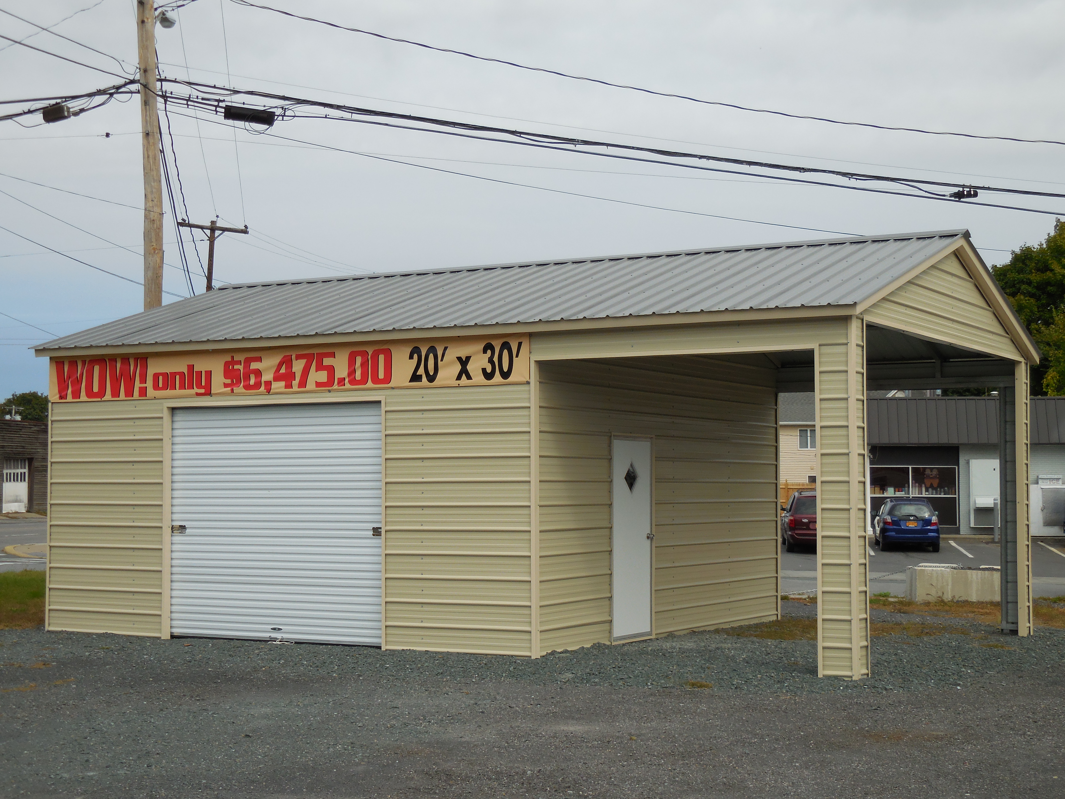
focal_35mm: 52
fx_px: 1600
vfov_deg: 28.0
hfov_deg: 36.8
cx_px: 532
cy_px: 400
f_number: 4.3
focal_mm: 9.4
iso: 125
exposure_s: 1/1000
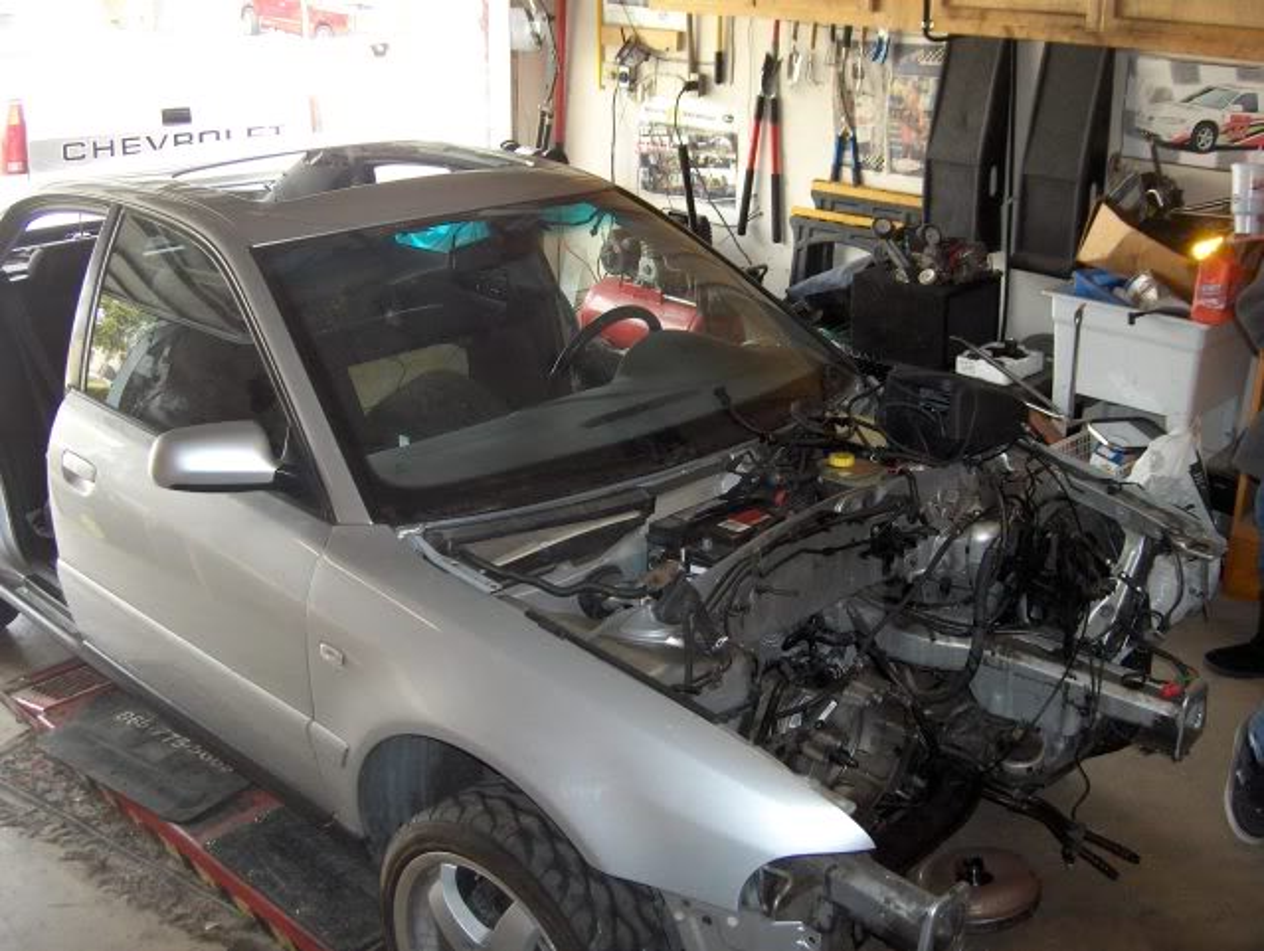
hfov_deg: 47.8
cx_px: 632
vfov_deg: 36.9
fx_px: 1426
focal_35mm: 39
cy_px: 476
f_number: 2.8
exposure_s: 1/60
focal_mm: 8
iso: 198
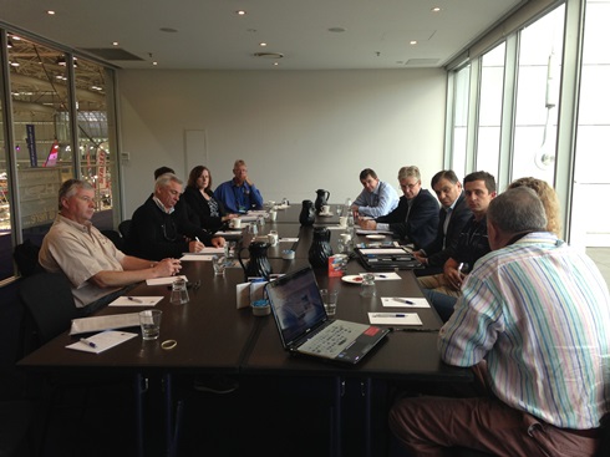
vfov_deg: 42.9
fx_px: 581
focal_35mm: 33
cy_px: 228
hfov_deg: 55.4
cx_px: 305
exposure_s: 1/30
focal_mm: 4.13
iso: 50
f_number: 2.4
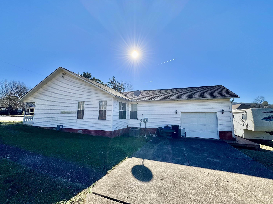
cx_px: 137
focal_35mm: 15
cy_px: 101
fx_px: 118
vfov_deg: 81.7
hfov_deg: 98.2
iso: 40
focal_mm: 2.22
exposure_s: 1/2874
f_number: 2.2
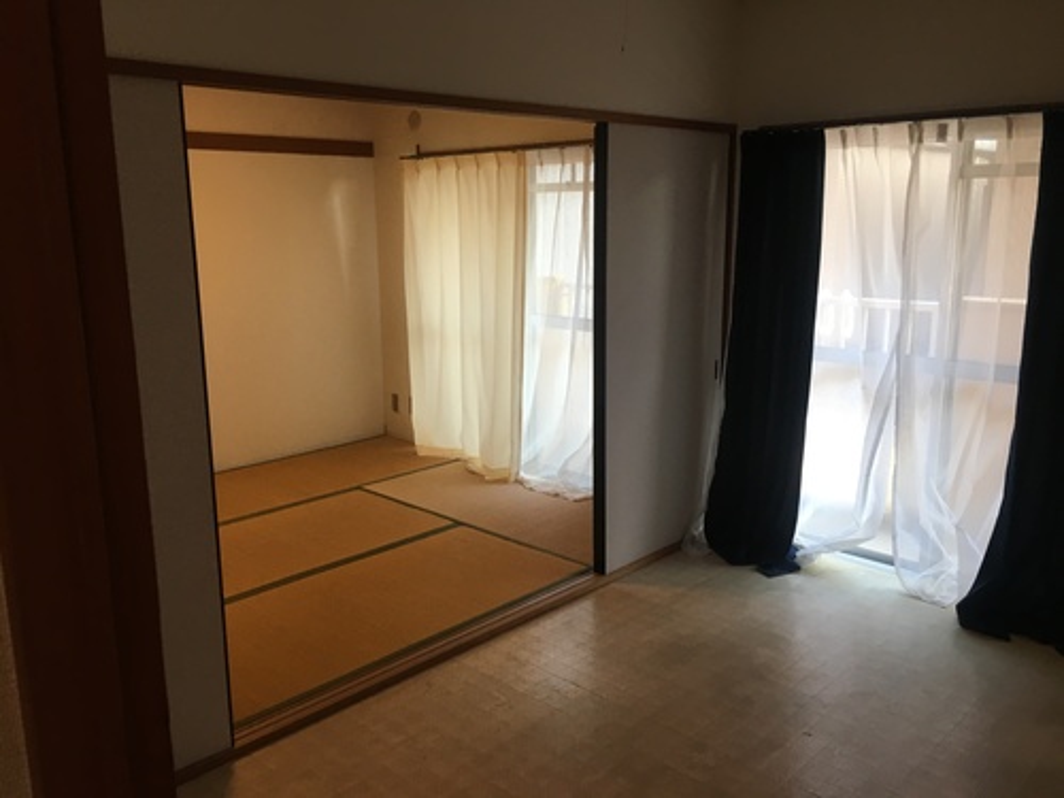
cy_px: 399
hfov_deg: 61.7
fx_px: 891
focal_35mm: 29
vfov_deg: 48.2
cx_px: 532
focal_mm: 4.15
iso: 32
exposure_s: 1/30
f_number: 2.2
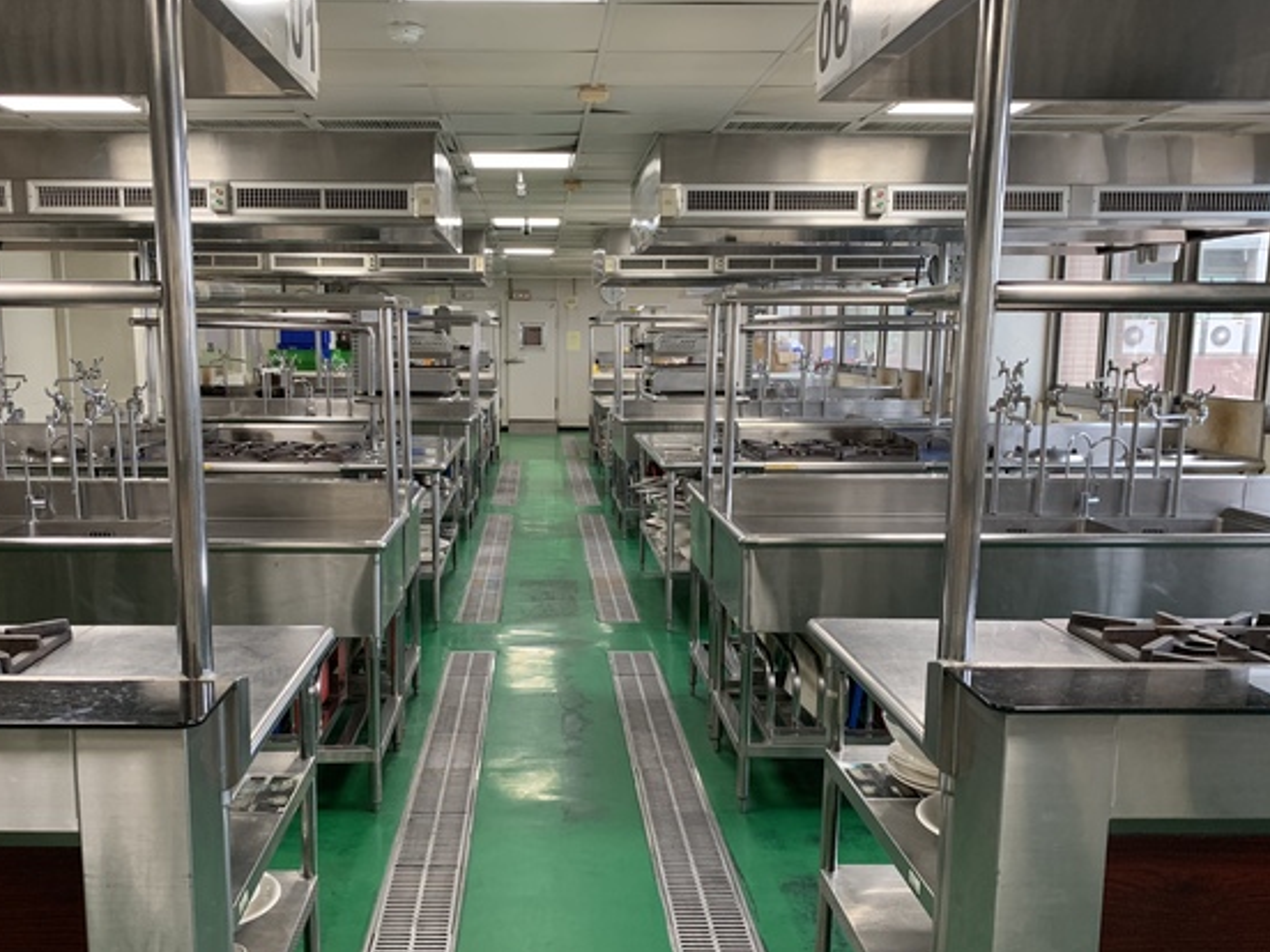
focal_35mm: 33
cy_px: 558
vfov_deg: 42.8
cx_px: 552
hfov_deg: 55.2
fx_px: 1211
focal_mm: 4.25
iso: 200
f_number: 1.8
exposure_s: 1/60
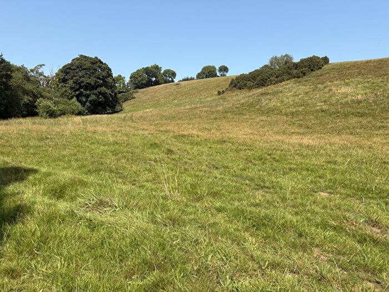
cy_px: 146
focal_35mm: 26
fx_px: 292
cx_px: 194
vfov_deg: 53.1
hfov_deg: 67.3
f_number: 1.6
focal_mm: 5.96
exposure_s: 1/2283
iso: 50
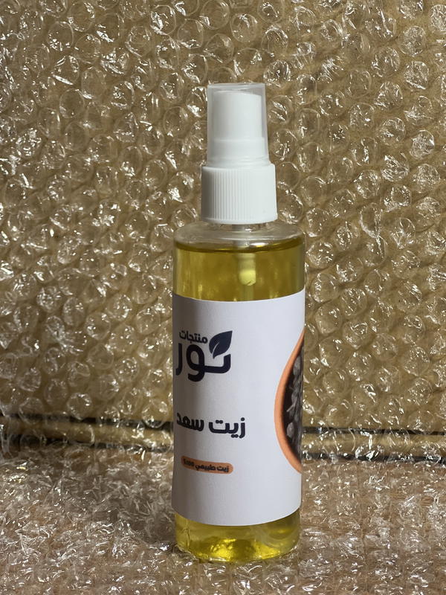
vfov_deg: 25.3
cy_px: 298
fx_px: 1323
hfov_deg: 19.1
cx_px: 223
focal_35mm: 77
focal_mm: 9
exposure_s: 1/99
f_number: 2.8
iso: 250
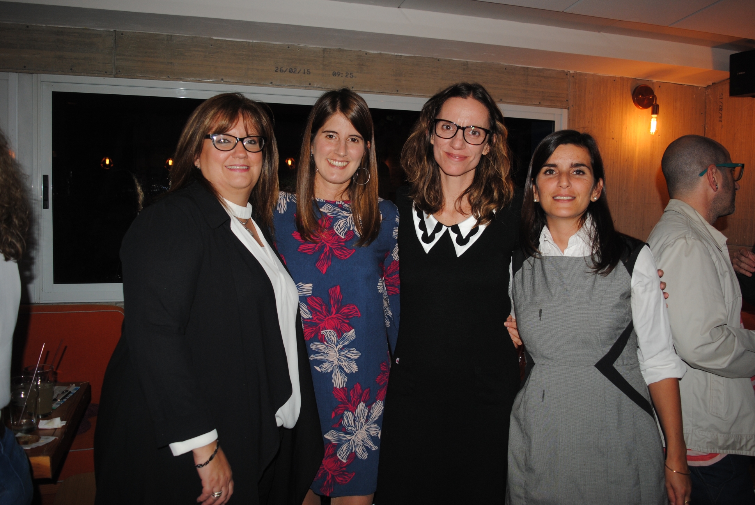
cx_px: 378
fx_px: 630
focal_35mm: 30
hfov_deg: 61.9
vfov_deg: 43.7
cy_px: 252
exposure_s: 1/60
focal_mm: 20
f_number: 3.5
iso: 200
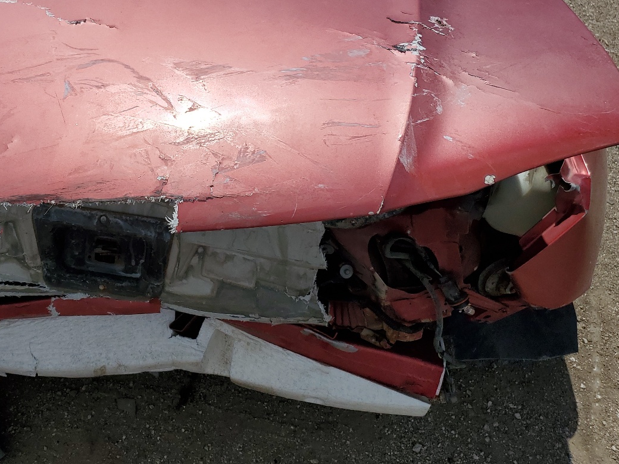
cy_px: 164
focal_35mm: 40
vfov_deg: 35.7
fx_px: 715
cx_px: 176
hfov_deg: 45.6
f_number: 1.5
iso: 50
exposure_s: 1/10000
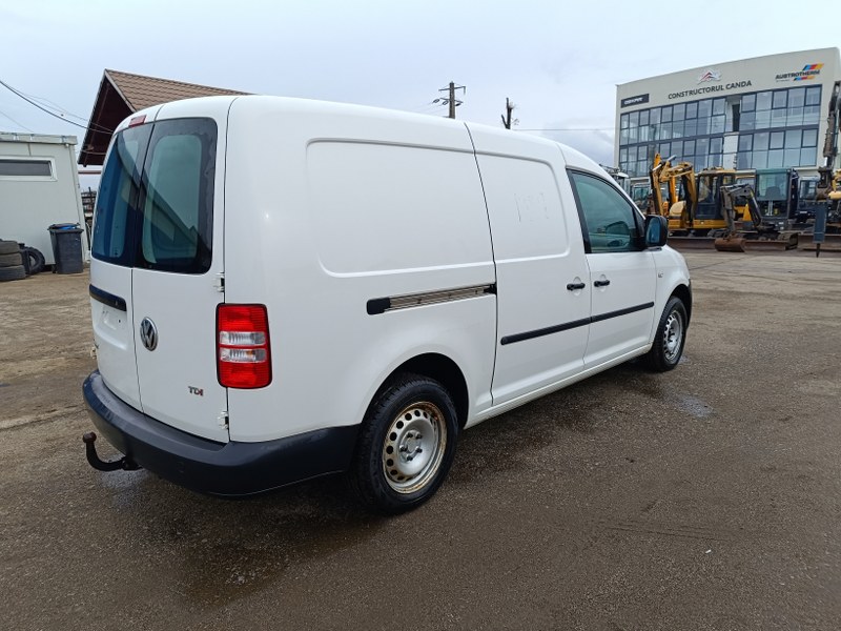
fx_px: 583
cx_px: 420
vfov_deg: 56.8
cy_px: 316
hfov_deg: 71.6
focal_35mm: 24
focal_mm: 5.59
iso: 53
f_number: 1.88
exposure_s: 1/357
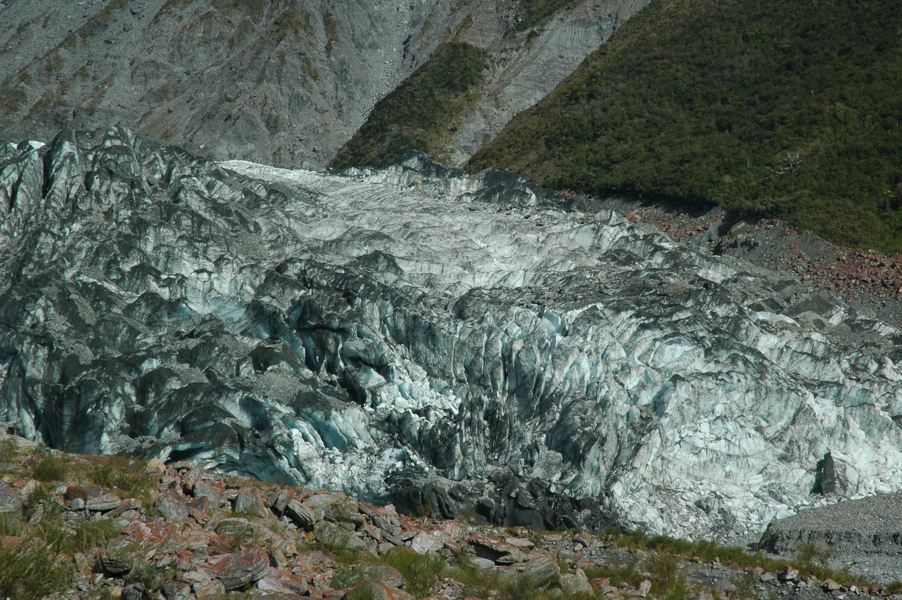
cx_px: 451
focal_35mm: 105
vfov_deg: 13.0
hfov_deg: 19.5
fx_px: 2628
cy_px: 300
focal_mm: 70
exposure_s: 1/400
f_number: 10
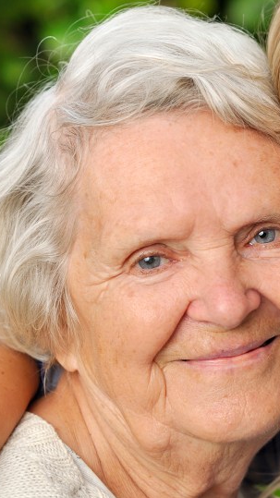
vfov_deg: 10.7
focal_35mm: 202
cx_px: 323
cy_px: 249
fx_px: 2665
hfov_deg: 6.0
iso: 200
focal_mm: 85
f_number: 4
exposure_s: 1/80
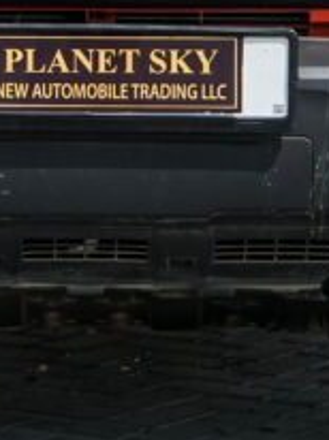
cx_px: 49
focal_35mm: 321
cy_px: -93
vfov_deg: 6.1
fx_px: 4076
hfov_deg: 4.6
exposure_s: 1/800
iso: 500
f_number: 10
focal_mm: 67
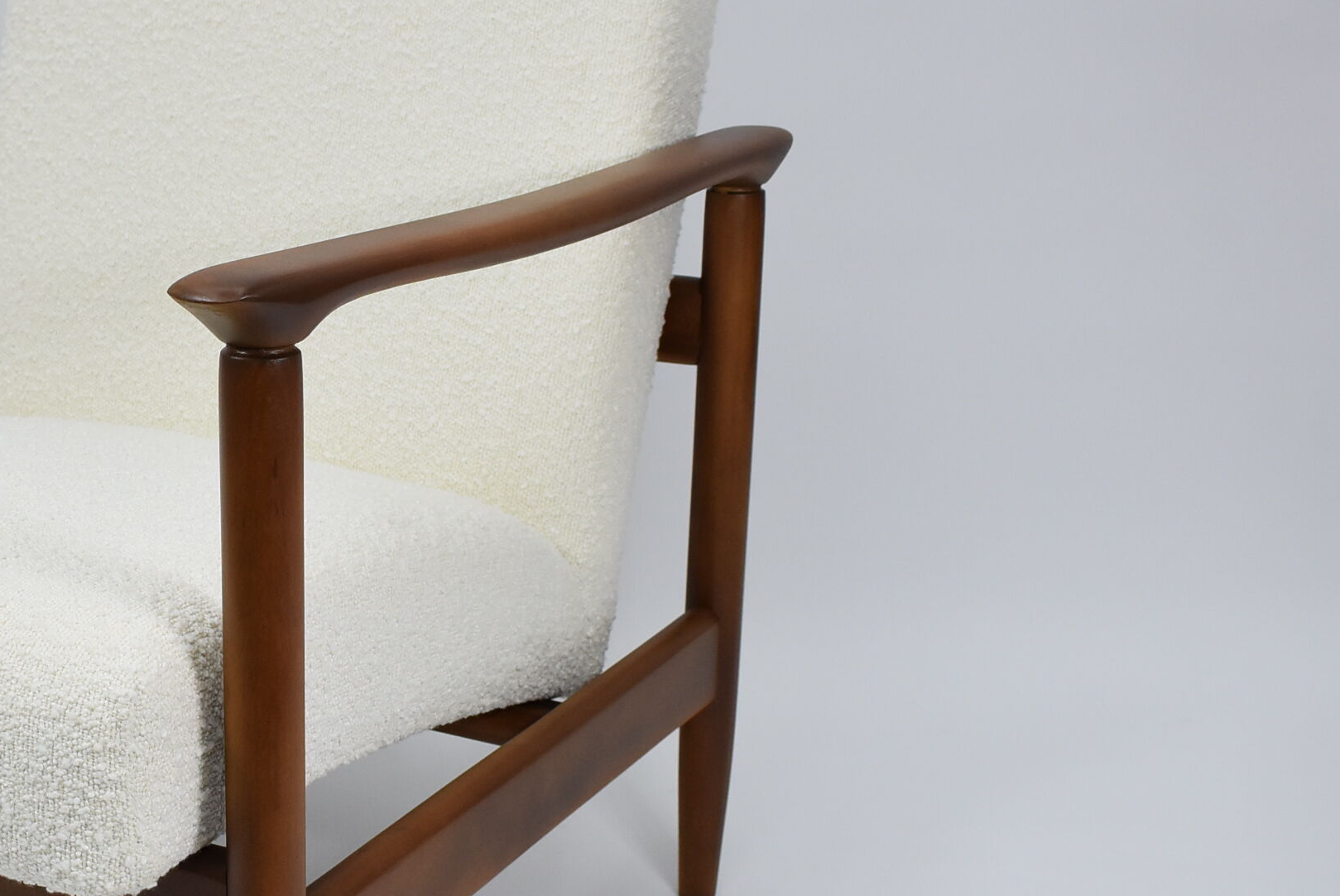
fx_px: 2272
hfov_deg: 31.4
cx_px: 149
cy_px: 545
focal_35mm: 61
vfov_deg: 22.3
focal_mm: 22
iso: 800
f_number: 5.6
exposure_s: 1/125
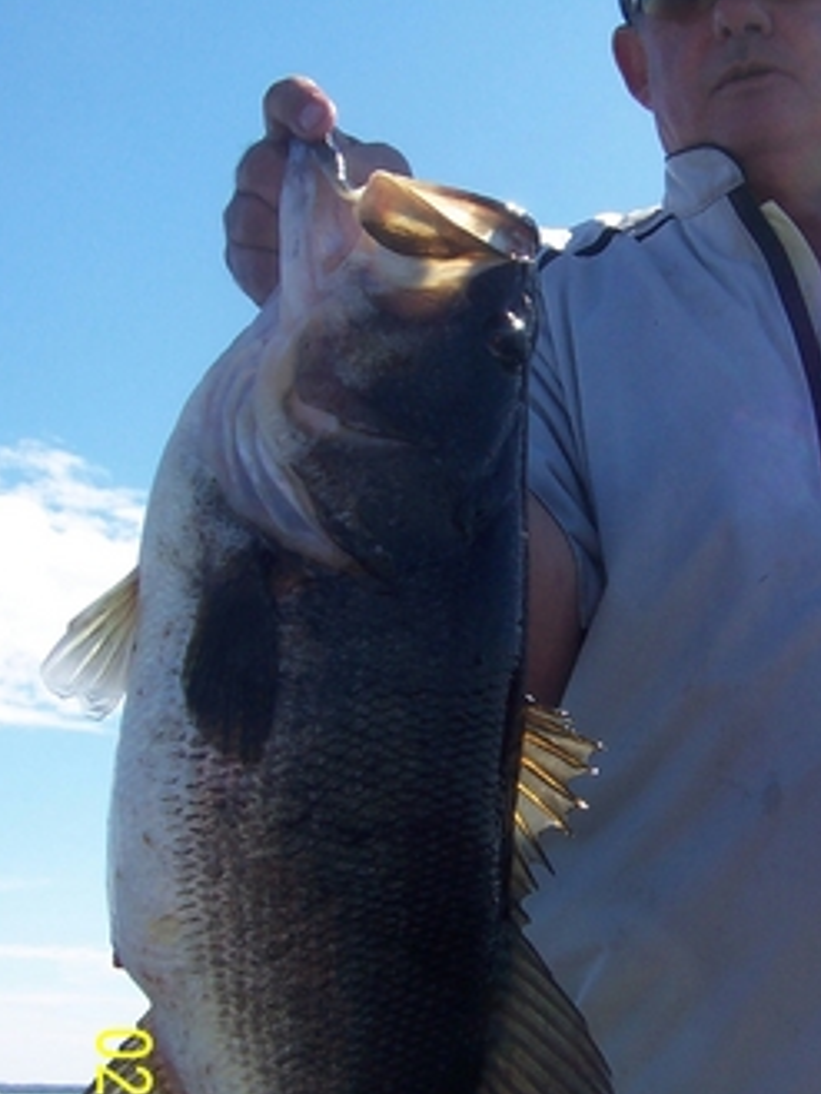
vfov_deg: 32.1
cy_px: 600
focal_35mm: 60
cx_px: 622
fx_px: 1896
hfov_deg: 24.2
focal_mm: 5.6
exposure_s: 1/350
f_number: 5.6
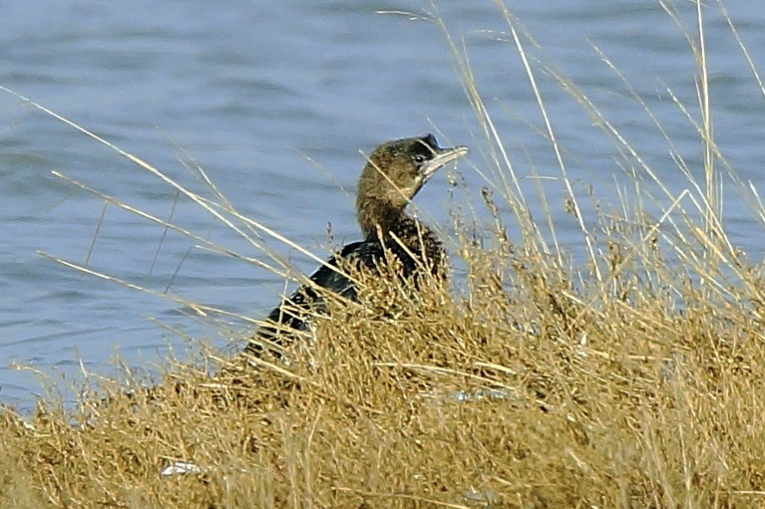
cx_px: 382
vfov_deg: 2.3
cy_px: 254
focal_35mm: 600
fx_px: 12742
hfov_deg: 3.4
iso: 800
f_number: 8
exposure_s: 1/1000
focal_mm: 600
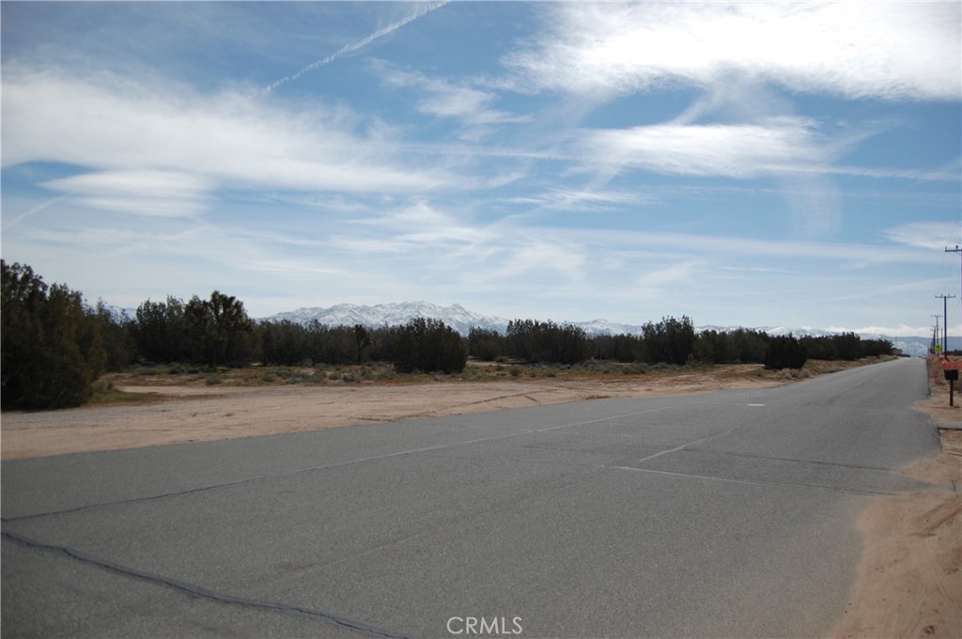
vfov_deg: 47.8
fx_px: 721
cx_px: 481
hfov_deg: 67.4
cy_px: 320
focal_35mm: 27
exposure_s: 1/4000
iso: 200
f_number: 3.5
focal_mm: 18
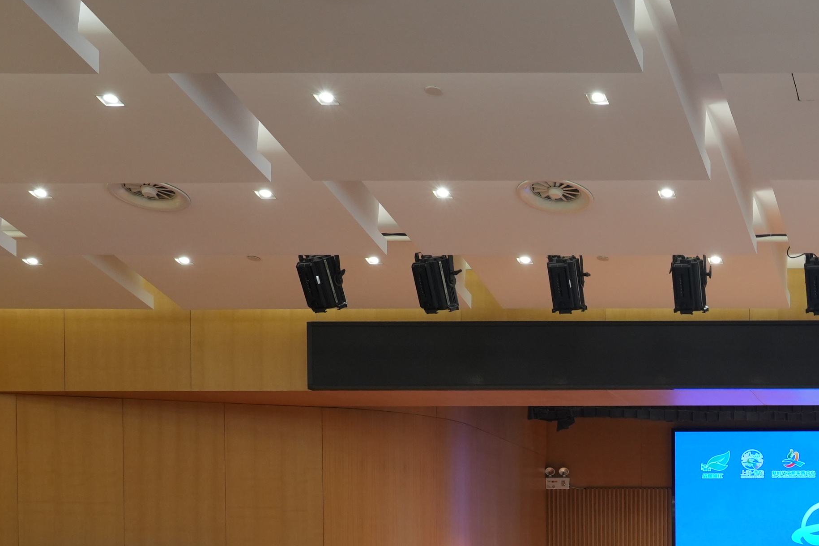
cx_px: 978
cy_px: 661
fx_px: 1547
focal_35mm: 68
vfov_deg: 18.9
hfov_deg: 26.4
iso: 1000
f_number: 7.1
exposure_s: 1/30
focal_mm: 27
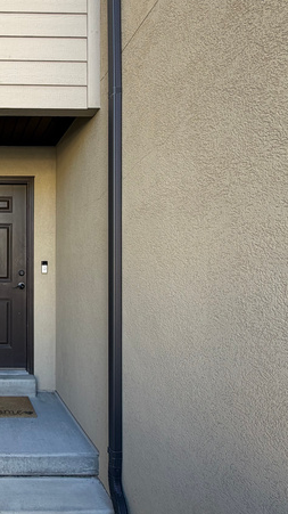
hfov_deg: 37.1
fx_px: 354
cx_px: -31
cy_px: 266
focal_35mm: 26
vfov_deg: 71.9
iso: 80
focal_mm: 2.22
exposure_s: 1/121
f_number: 2.2
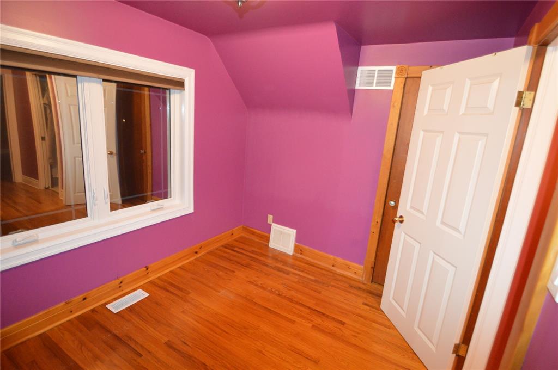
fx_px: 255
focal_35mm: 16
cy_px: 185
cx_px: 279
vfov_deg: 71.9
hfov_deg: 95.1
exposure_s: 1/60
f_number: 3.5
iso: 2200
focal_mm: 11
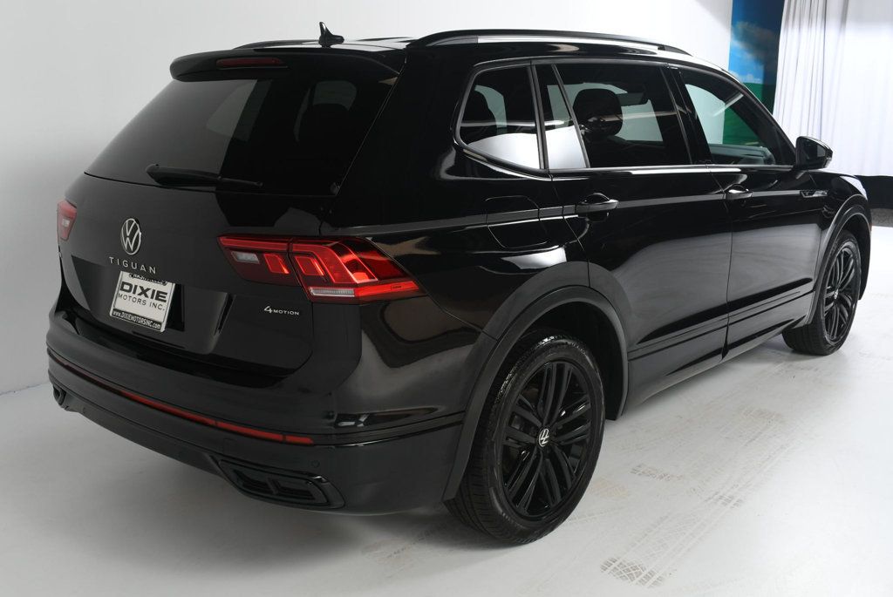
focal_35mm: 36
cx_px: 446
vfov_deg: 37.0
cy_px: 298
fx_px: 894
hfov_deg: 53.1
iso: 100
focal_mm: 18
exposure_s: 1/160
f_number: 9
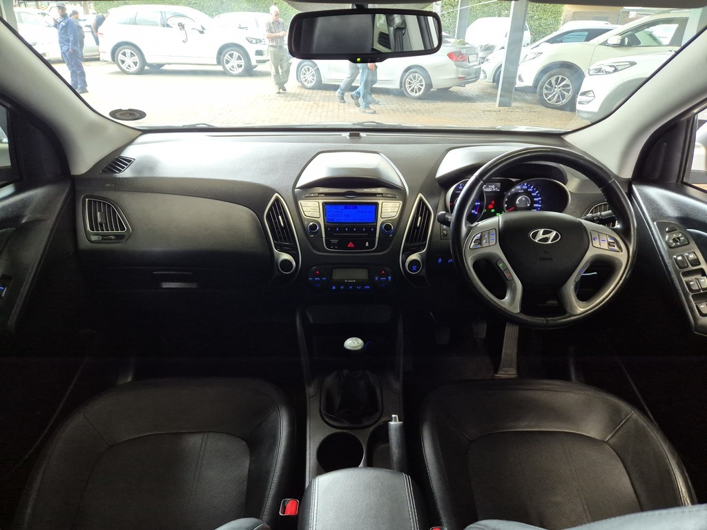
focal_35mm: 23
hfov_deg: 73.9
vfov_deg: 58.9
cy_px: 265
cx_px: 354
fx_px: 470
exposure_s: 1/100
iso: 250
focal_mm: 5.4
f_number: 1.8
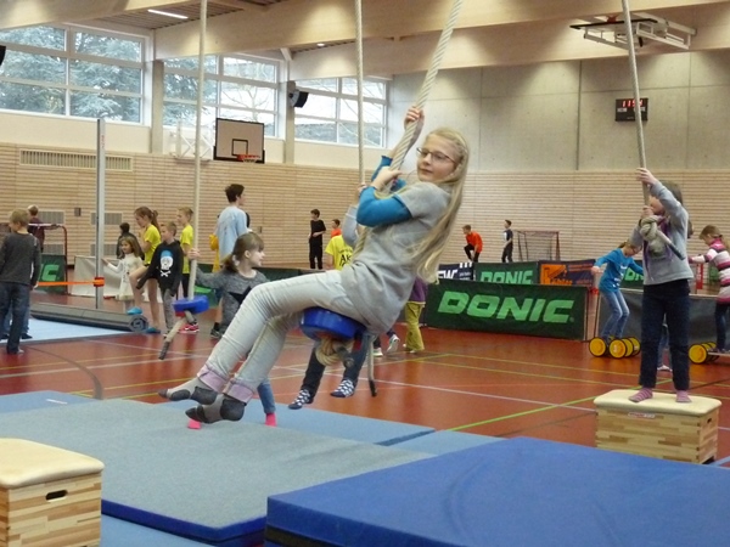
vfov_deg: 26.1
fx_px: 1181
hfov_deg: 34.3
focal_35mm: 56
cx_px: 365
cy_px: 274
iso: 800
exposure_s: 1/100
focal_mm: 7.1
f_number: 3
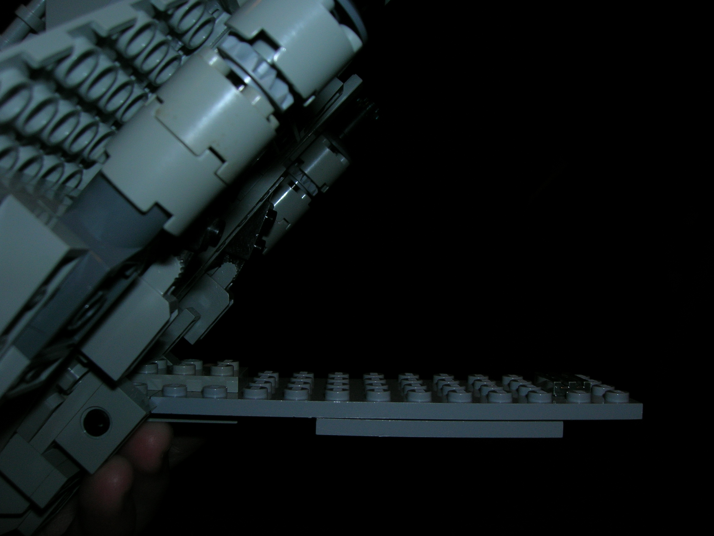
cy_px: 268
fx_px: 701
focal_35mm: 34
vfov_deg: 41.8
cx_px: 357
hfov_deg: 54.0
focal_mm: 5.7
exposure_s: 1/60.1
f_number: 4.9
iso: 50
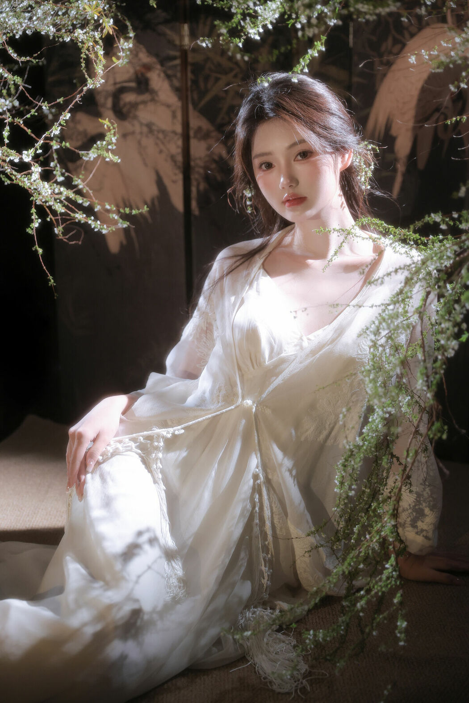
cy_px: 352
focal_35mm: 49
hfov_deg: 27.5
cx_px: 234
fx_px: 957
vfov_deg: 40.3
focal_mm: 50
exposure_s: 1/200
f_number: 2.8
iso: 2000
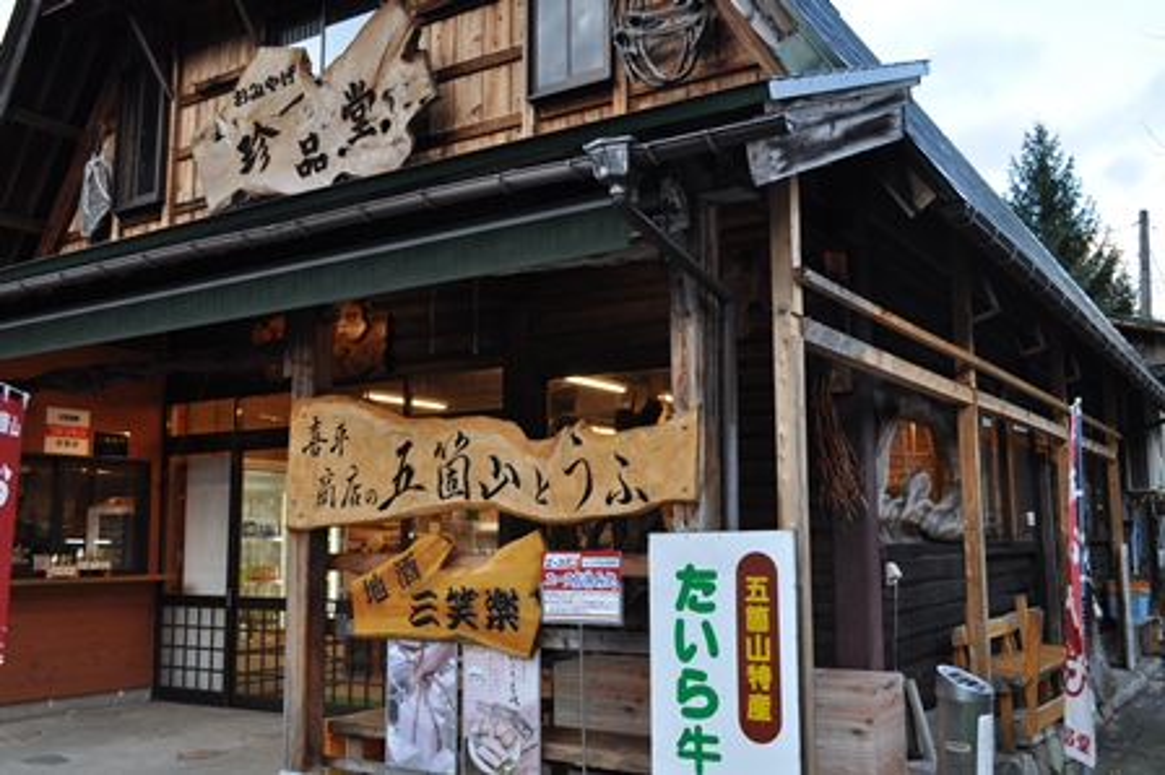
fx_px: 1067
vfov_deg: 39.9
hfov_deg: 57.3
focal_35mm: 33
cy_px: 388
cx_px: 582
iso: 400
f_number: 5.6
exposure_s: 1/125
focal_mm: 22
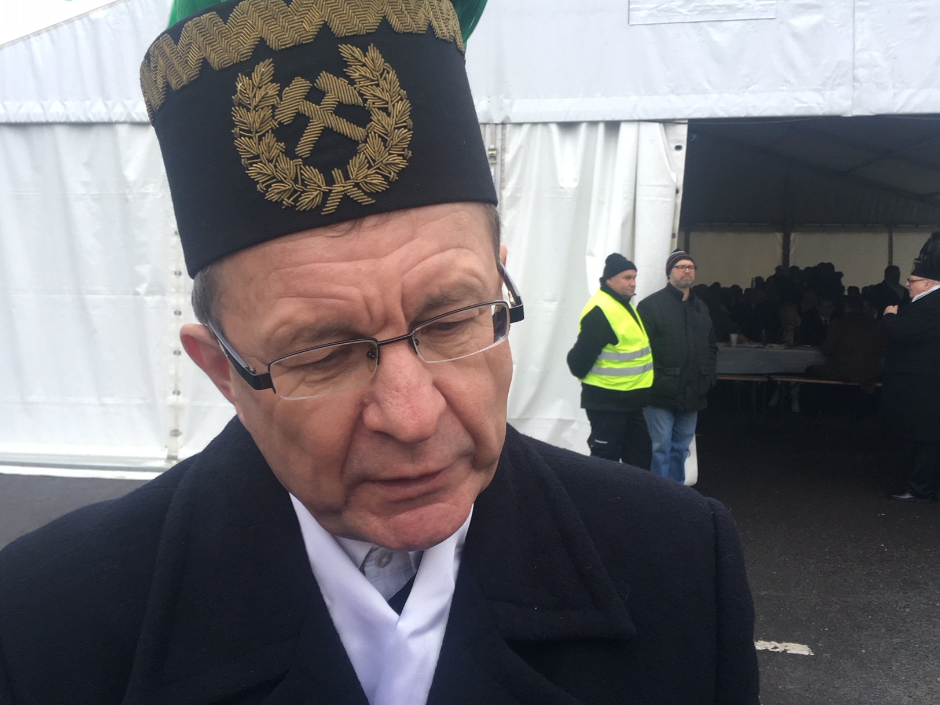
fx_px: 978
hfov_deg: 51.3
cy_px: 284
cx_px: 439
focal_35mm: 36
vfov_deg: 39.5
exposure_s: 1/100
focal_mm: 4.15
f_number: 2.2
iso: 32
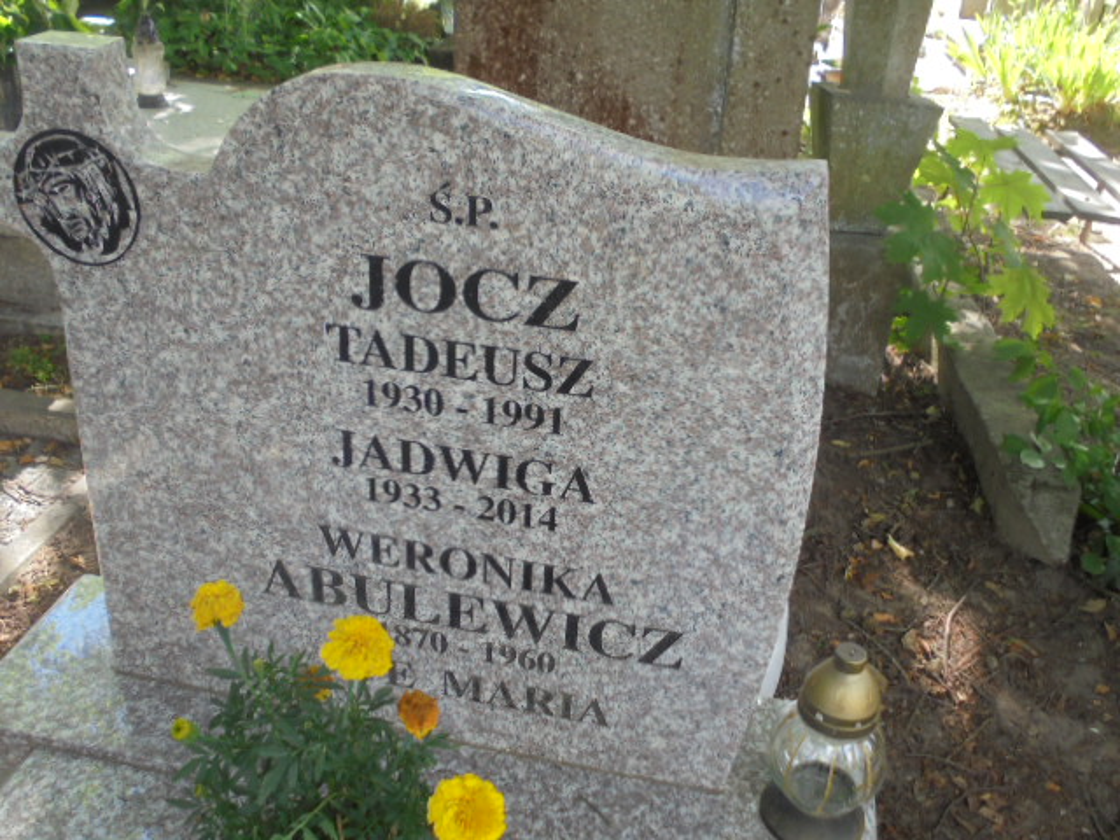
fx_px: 1100
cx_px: 560
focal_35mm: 34
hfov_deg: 54.0
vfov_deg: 41.8
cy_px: 420
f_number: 4
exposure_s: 1/80
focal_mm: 6.1
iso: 100
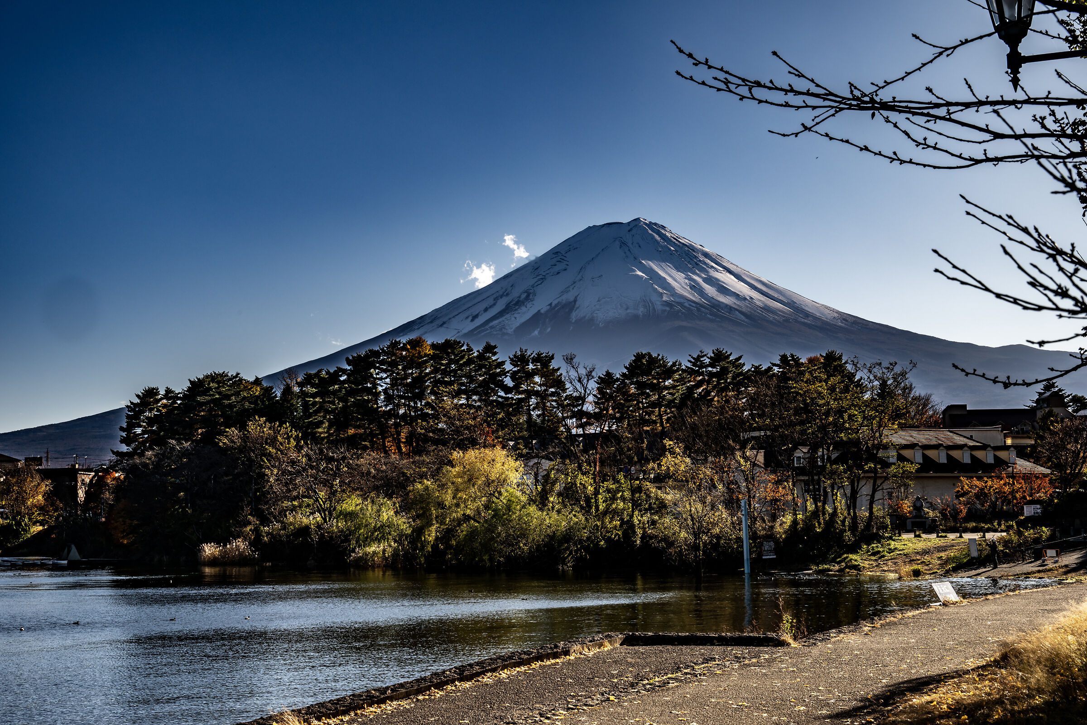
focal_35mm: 54
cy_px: 362
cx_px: 544
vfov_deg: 25.1
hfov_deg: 36.9
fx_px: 1630
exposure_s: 1/160
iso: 64
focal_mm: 54
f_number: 16
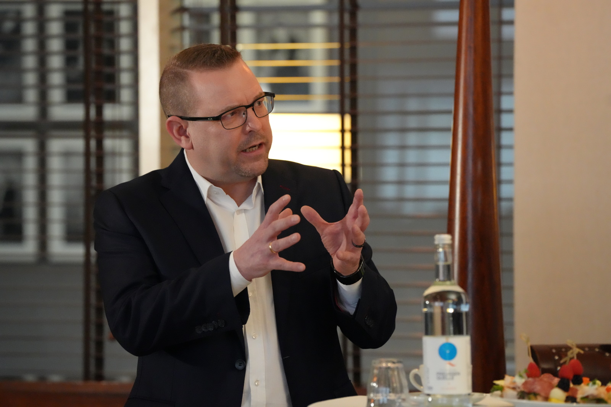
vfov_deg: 6.9
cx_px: 306
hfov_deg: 10.3
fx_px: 3394
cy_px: 204
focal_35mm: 200
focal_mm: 200
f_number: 4
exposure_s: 1/250
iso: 10000
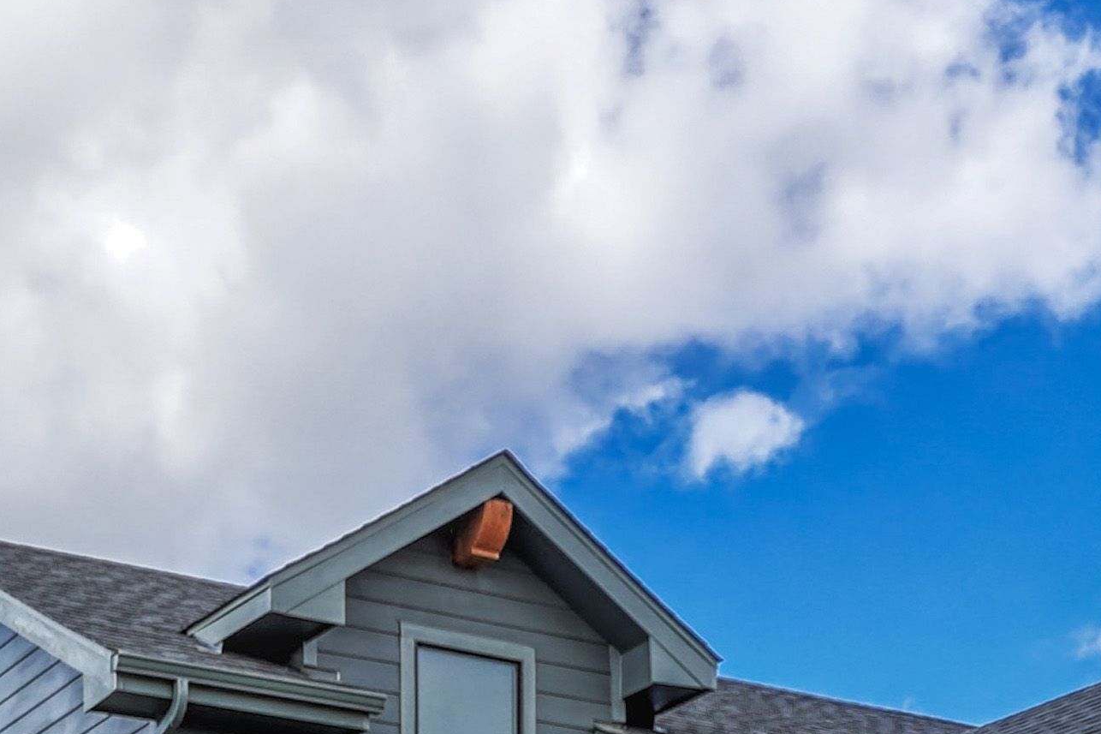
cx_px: 868
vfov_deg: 16.5
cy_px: 1264
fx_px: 2169
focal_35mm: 71
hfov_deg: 27.9
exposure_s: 1/320
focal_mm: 15.2
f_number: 8
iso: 200
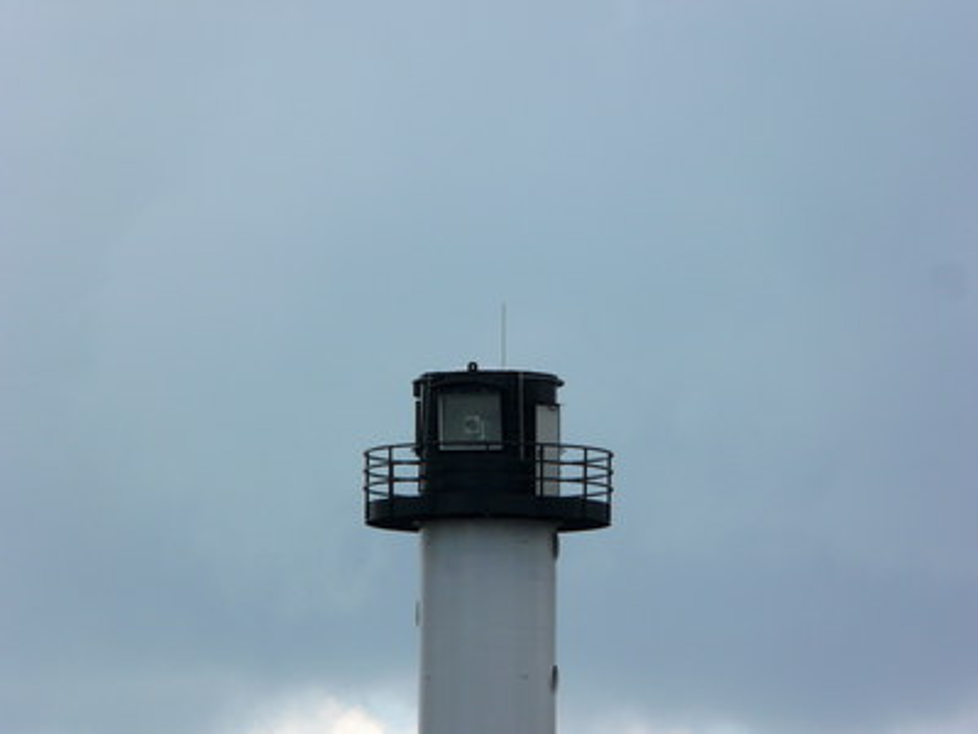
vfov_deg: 3.0
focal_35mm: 504
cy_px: 367
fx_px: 14239
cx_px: 489
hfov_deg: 3.9
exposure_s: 1/500
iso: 100
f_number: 6.3
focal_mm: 82.8
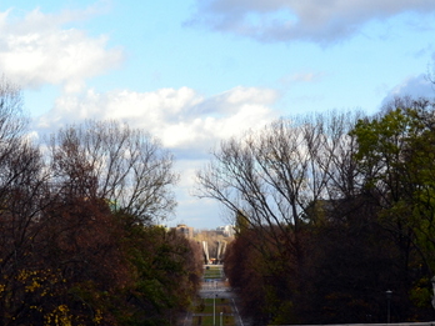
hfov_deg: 21.1
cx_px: 222
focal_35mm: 93
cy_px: 270
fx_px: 1169
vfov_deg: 15.8
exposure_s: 1/125
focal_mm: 28
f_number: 9
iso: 400
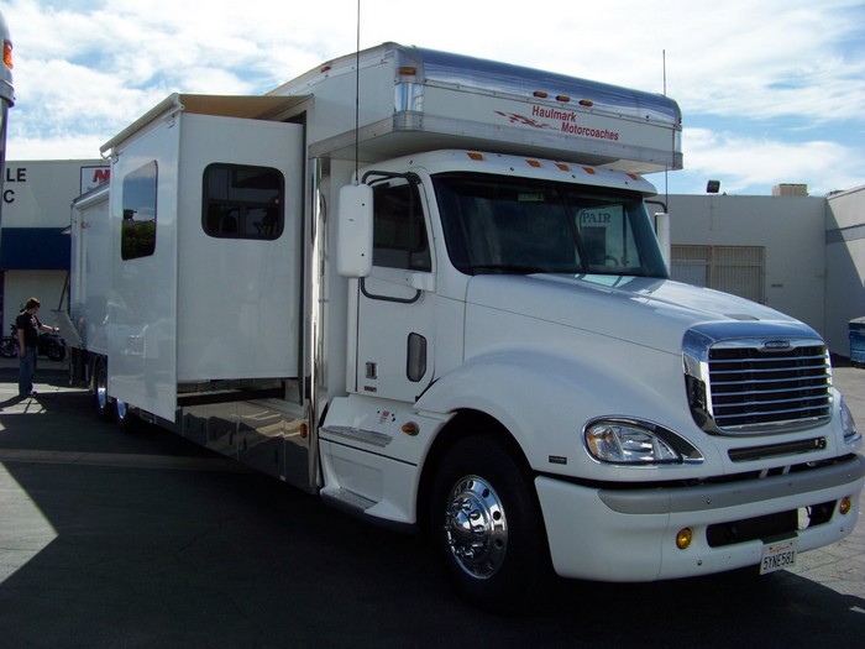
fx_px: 900
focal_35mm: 36
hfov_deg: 51.4
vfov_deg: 39.7
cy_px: 324
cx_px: 432
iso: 72
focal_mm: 5.85
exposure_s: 1/800
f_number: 4
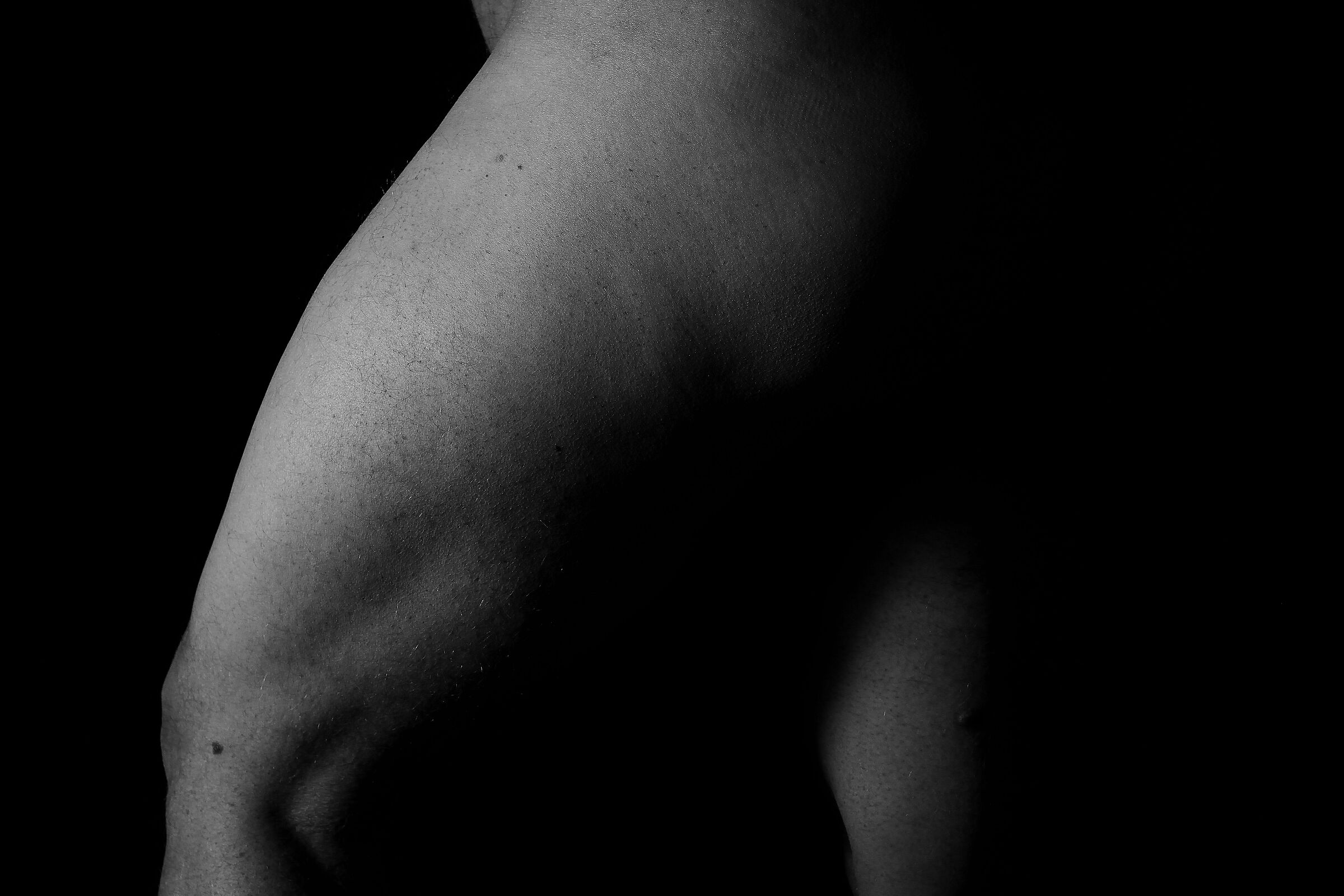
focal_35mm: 52
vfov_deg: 25.8
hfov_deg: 37.9
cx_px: 672
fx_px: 1960
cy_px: 448
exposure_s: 1/100
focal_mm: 35
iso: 200
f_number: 5
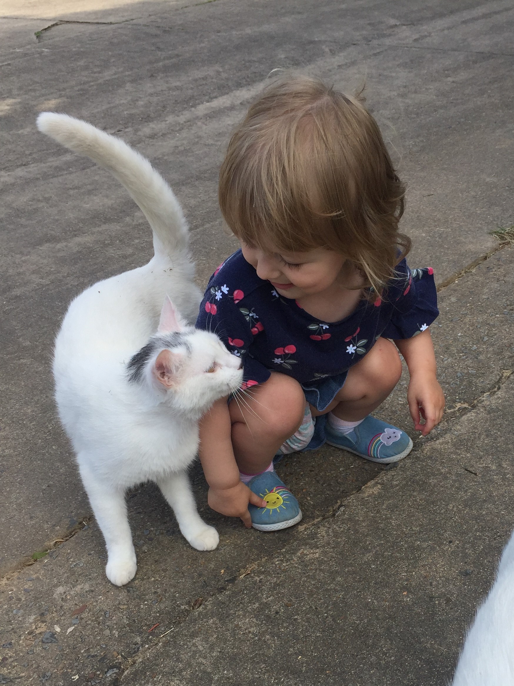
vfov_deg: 61.7
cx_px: 257
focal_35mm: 29
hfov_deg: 48.2
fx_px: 574
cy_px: 343
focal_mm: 4.15
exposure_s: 1/1130
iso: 32
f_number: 2.2
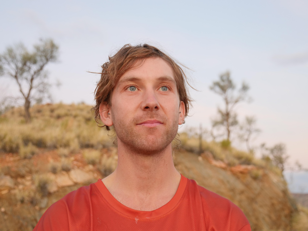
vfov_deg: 32.9
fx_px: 391
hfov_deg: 42.9
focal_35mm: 44
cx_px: 154
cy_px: 116
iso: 640
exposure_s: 1/60
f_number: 2.8
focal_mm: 22
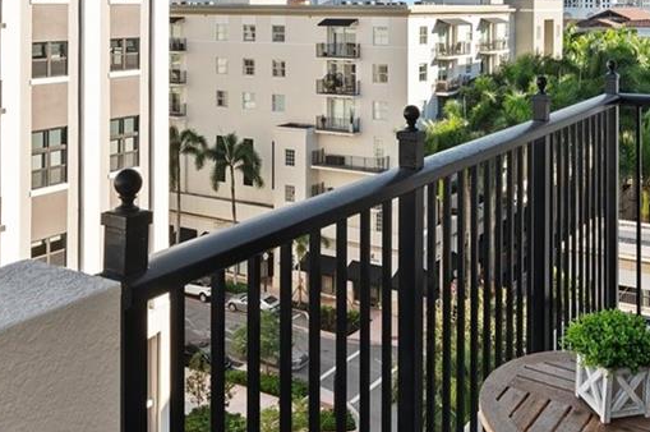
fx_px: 793
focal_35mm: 44
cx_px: 352
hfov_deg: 44.5
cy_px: -13
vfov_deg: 28.3
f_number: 8
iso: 200
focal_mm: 14
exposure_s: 1/100
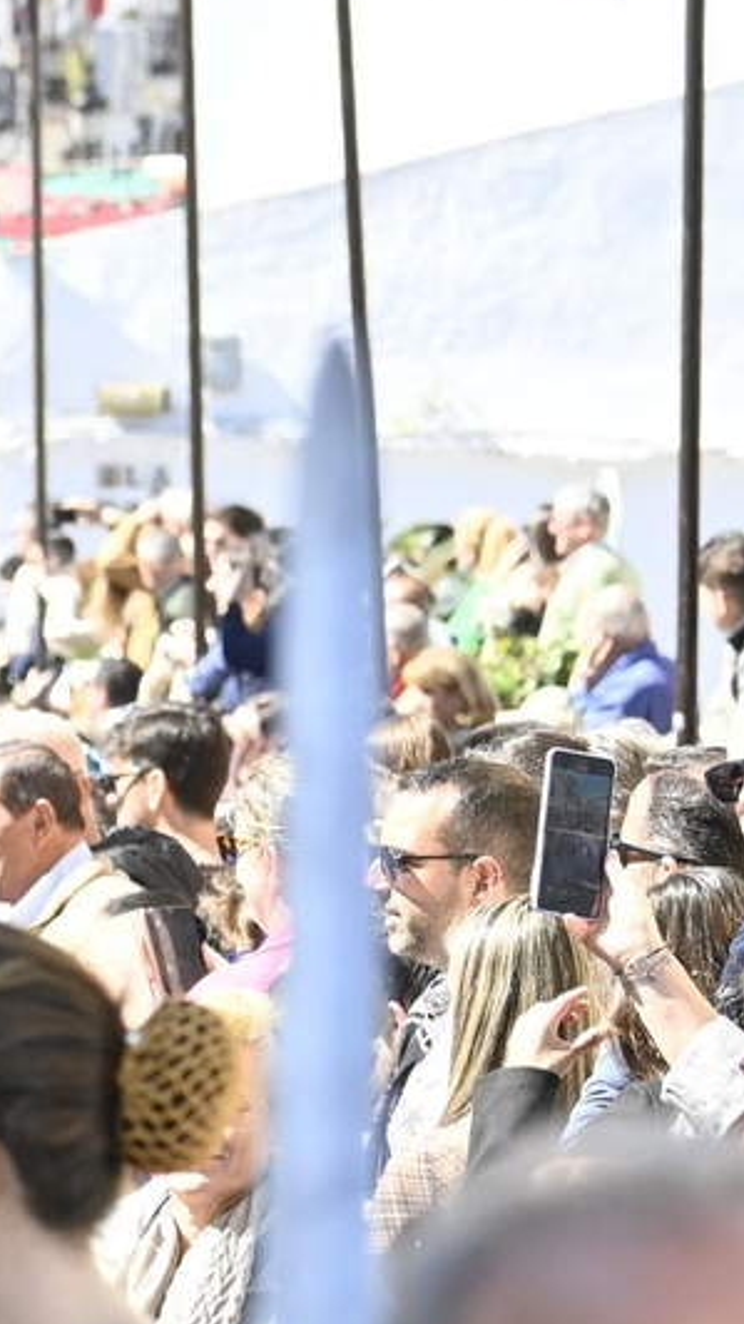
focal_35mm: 482
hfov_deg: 2.5
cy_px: 789
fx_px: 16915
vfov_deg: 4.5
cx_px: -1005
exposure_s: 1/500
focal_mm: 102
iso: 400
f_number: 5.6
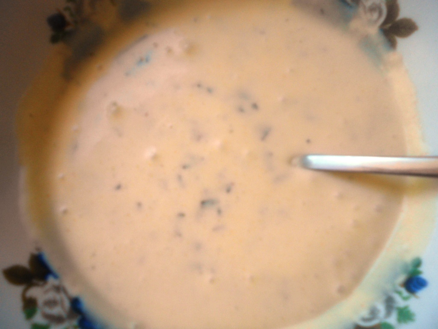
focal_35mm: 26
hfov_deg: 67.3
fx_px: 329
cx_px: 219
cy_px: 164
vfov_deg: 53.1
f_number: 3.2
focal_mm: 4.6
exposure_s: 1/160
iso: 80
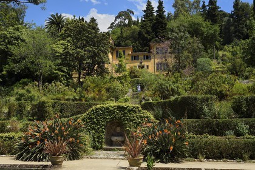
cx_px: 128
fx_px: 241
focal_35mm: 34
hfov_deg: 55.8
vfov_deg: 38.9
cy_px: 85
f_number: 9
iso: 200
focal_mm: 34
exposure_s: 1/250
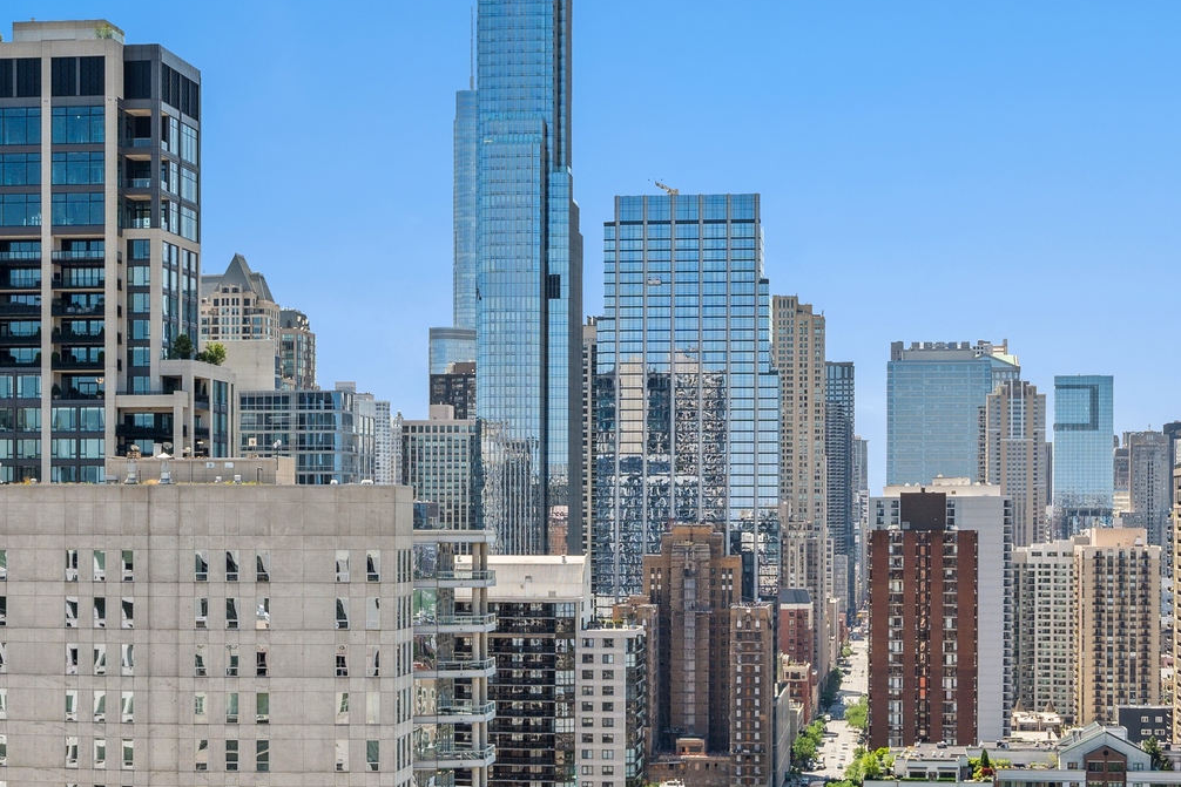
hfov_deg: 30.5
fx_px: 2165
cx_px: 585
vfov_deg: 20.6
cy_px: 513
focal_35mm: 66
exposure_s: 1/750
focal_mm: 27.5
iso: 200
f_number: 9.5
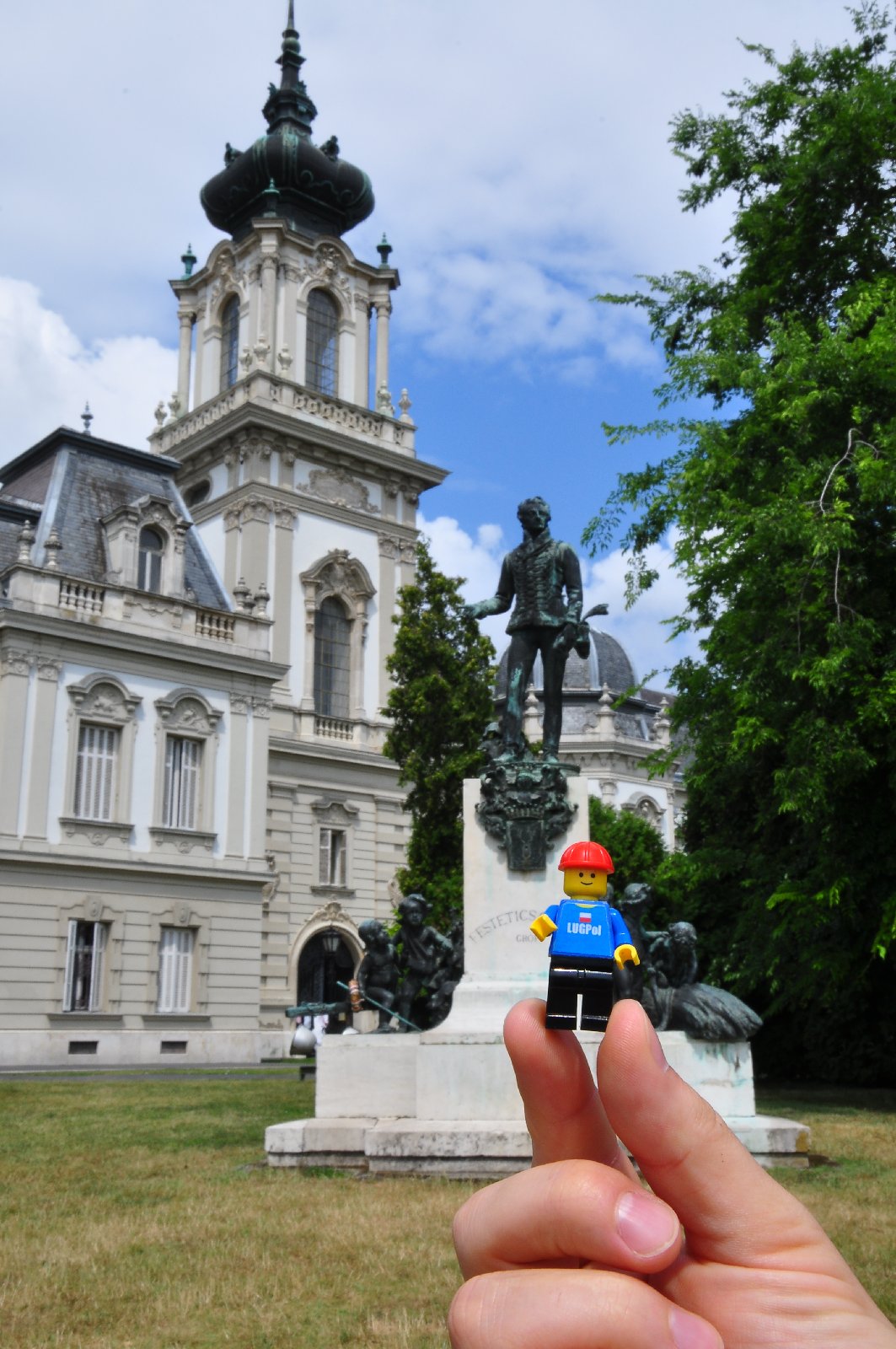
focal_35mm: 39
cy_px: 674
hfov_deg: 34.1
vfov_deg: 49.6
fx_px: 1459
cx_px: 448
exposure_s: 1/60
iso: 200
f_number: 25
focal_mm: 26
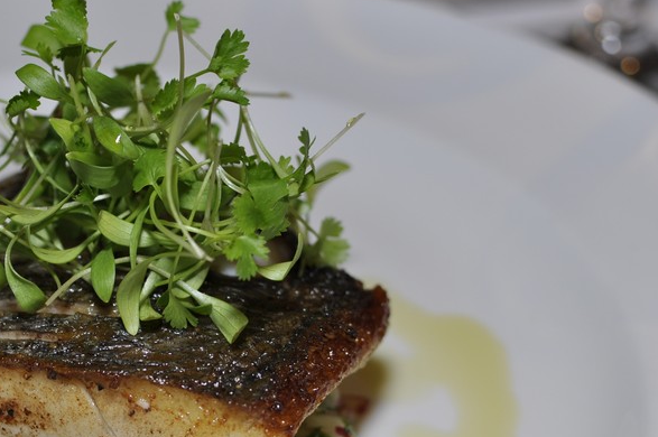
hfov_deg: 20.8
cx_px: 66
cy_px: 304
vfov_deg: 14.2
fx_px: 1751
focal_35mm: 96
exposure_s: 1/60
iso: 200
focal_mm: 35
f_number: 4
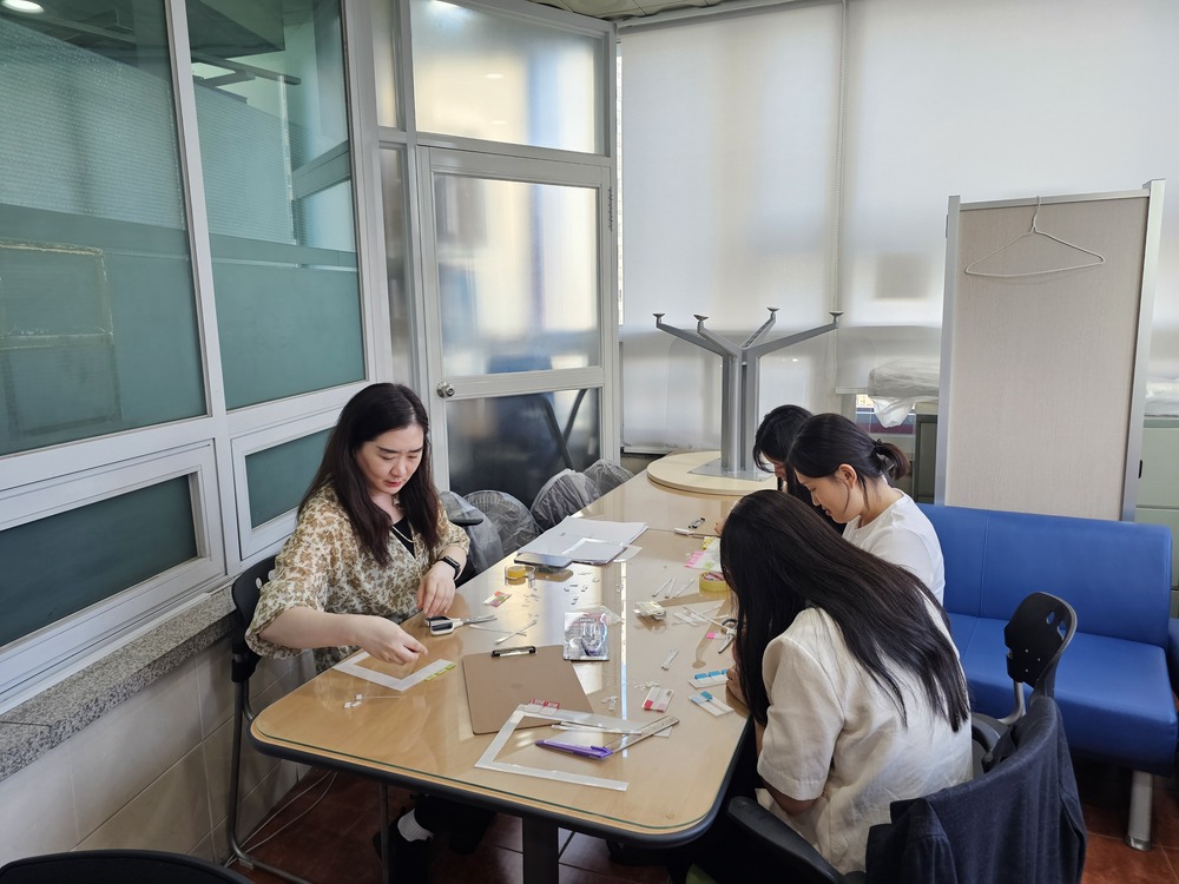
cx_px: 590
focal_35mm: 23
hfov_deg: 73.9
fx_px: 783
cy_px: 442
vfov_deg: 58.9
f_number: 1.7
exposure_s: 1/120
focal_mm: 6.3
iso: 125
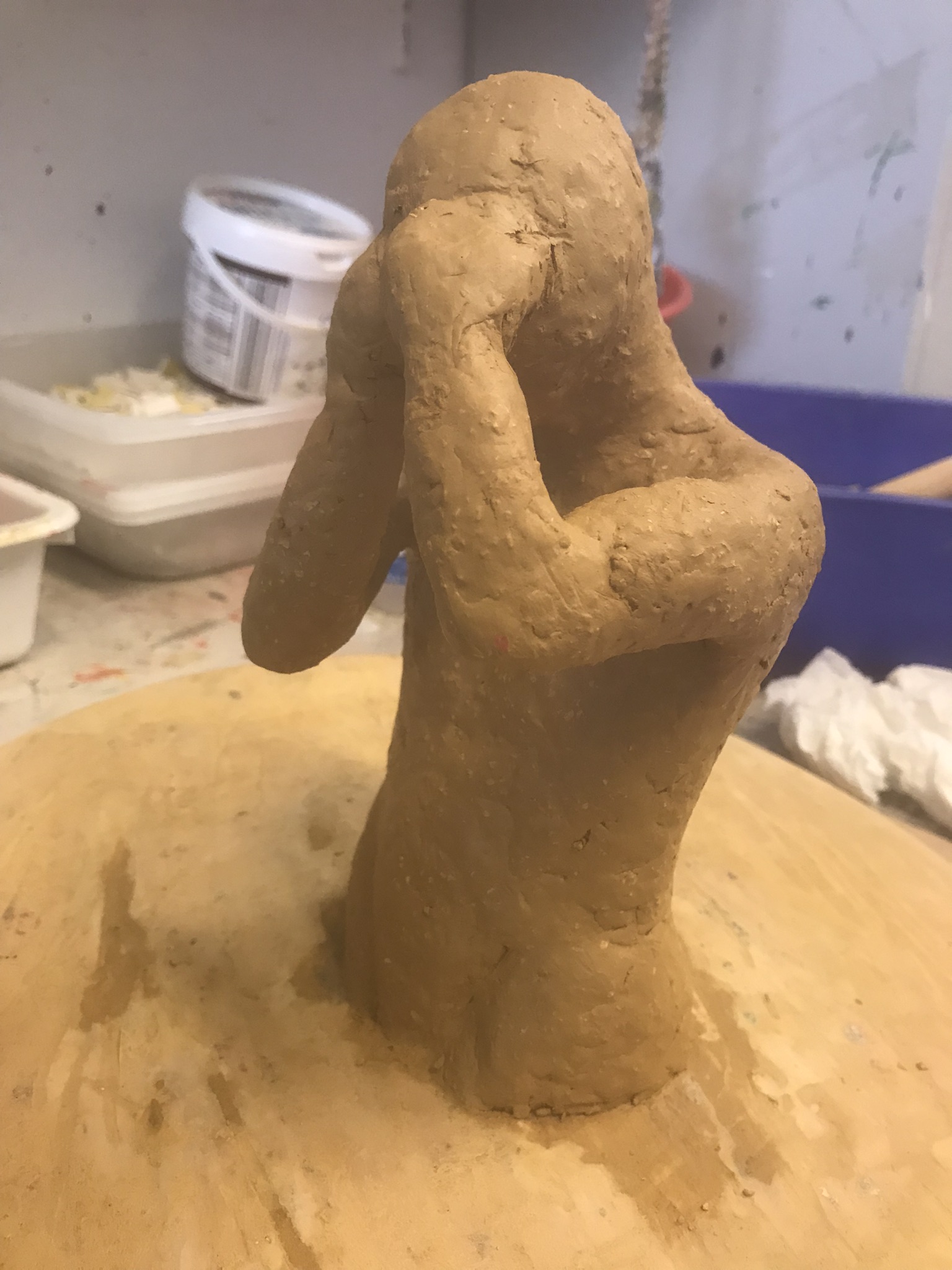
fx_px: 1027
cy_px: 635
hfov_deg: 49.7
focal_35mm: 28
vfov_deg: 63.4
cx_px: 476
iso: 32
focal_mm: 3.99
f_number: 1.8
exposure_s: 1/25
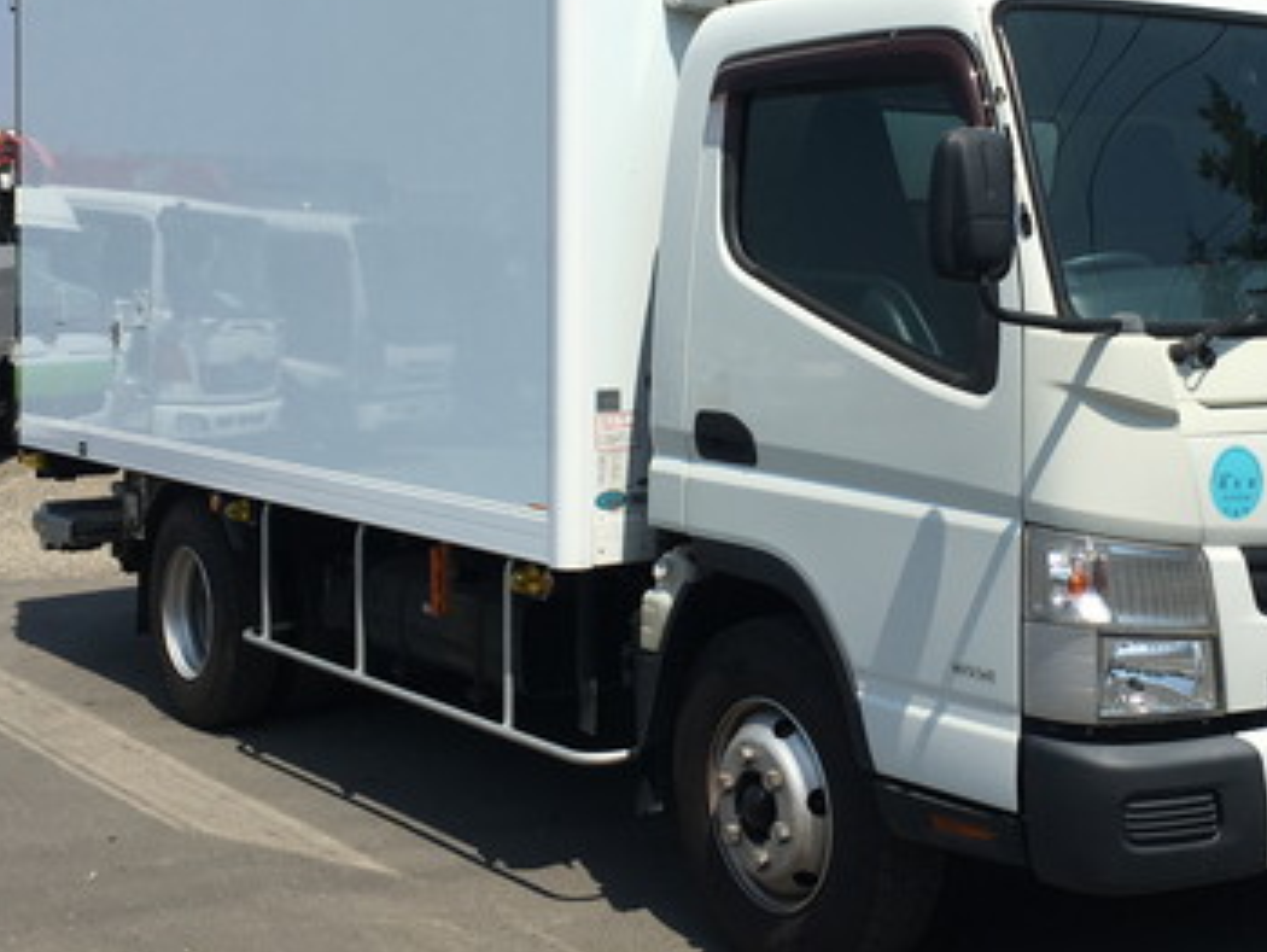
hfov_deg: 35.7
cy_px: 290
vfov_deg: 27.3
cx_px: 880
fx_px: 1941
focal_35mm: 53
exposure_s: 1/2564
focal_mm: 4.15
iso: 25
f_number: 2.2
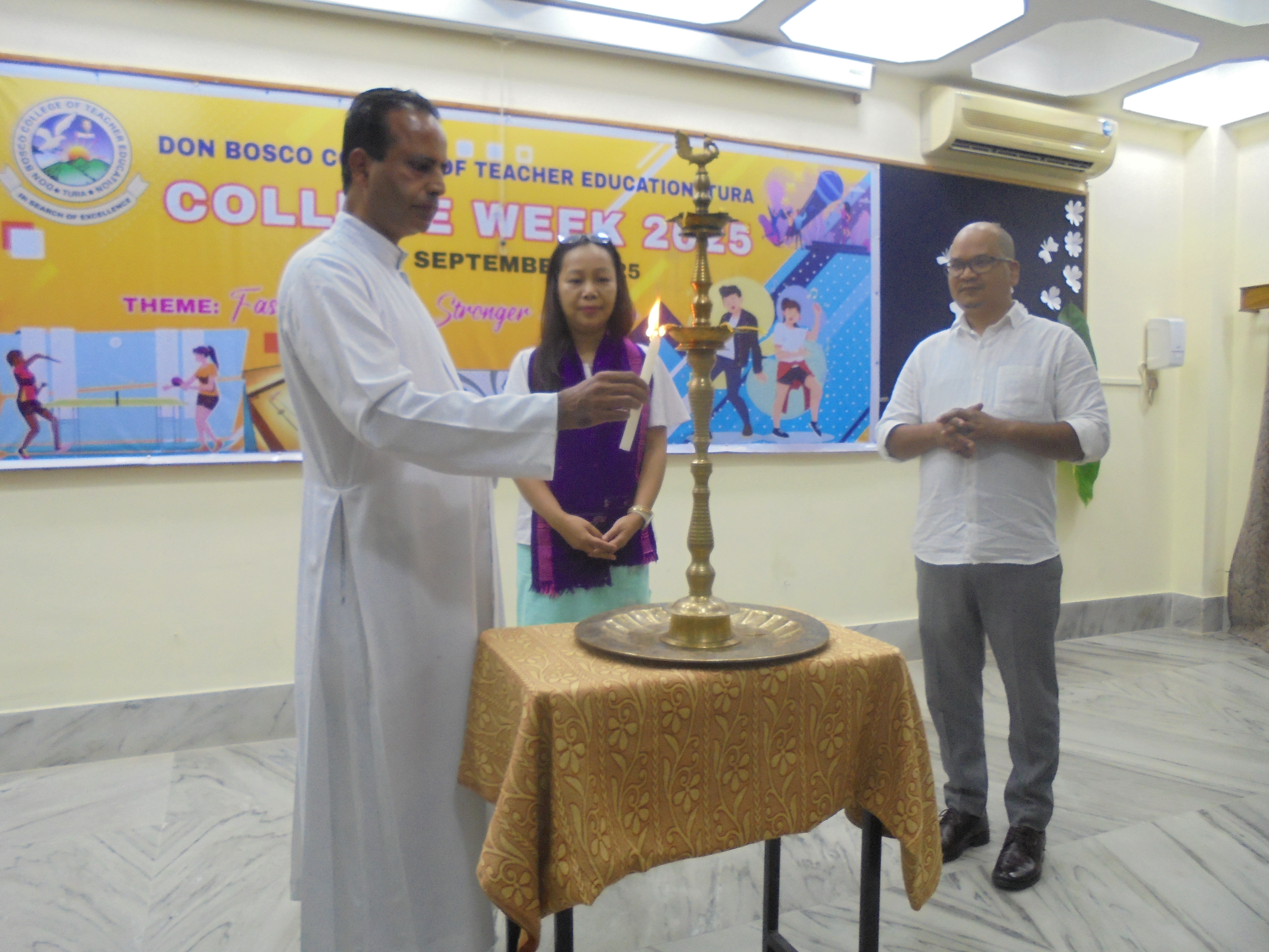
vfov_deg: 53.1
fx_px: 953
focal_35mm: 26
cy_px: 476
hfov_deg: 67.3
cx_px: 634
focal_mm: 4.6
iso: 250
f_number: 3.5
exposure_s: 1/50
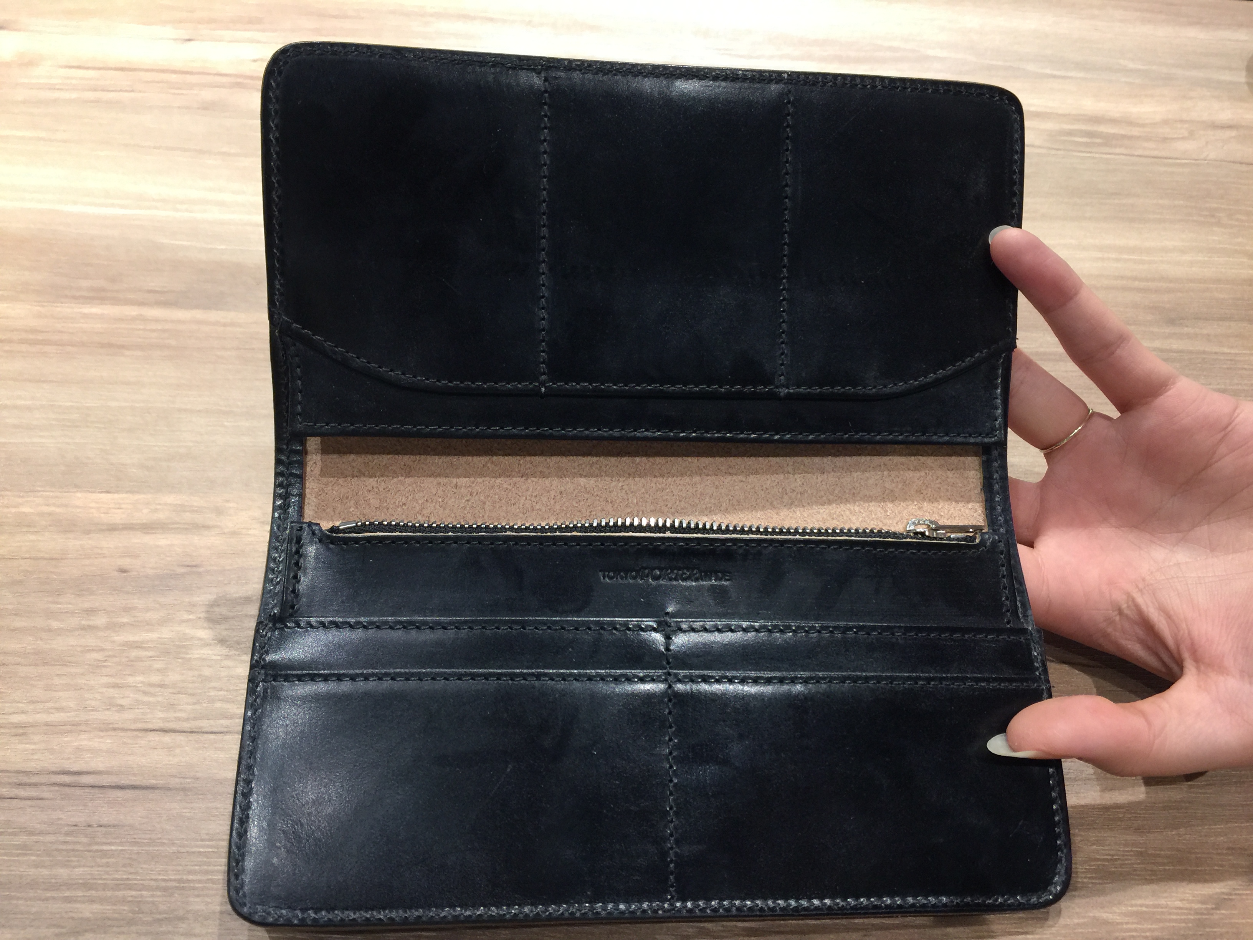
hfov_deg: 61.7
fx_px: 1050
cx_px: 626
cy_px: 470
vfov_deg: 48.2
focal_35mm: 29
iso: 50
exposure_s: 1/30
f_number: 2.2
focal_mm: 4.15
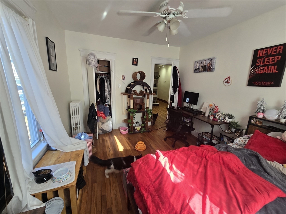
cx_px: 143
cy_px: 107
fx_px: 107
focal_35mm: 13
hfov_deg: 106.2
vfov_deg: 89.9
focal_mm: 2.2
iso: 100
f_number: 2.2
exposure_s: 1/60
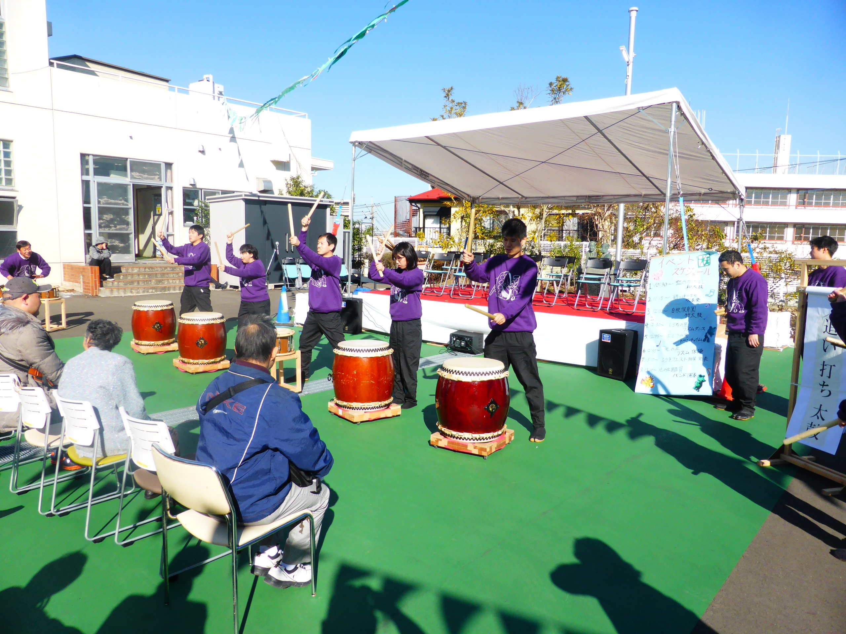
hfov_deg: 71.6
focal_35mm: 24
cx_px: 423
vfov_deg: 56.8
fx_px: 587
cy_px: 317
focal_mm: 4.3
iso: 100
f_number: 3.3
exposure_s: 1/1000
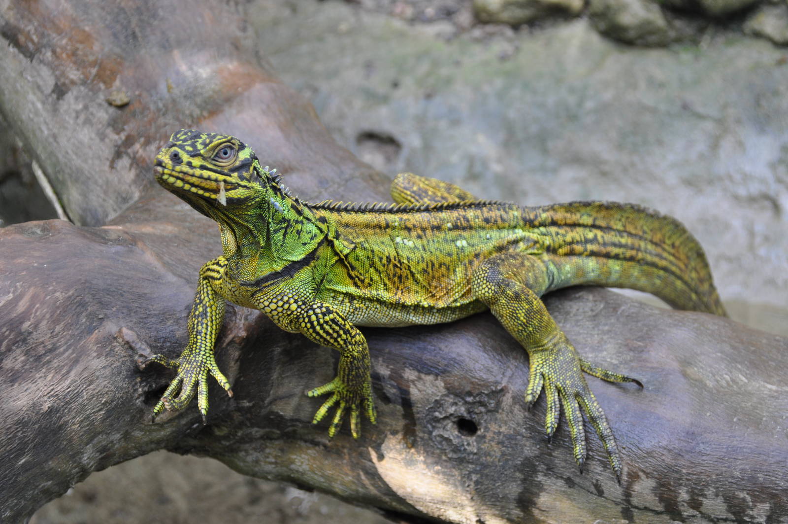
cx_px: 394
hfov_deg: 14.4
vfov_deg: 9.6
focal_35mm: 142
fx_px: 3116
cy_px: 262
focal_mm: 95
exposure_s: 1/125
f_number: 5.6
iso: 360
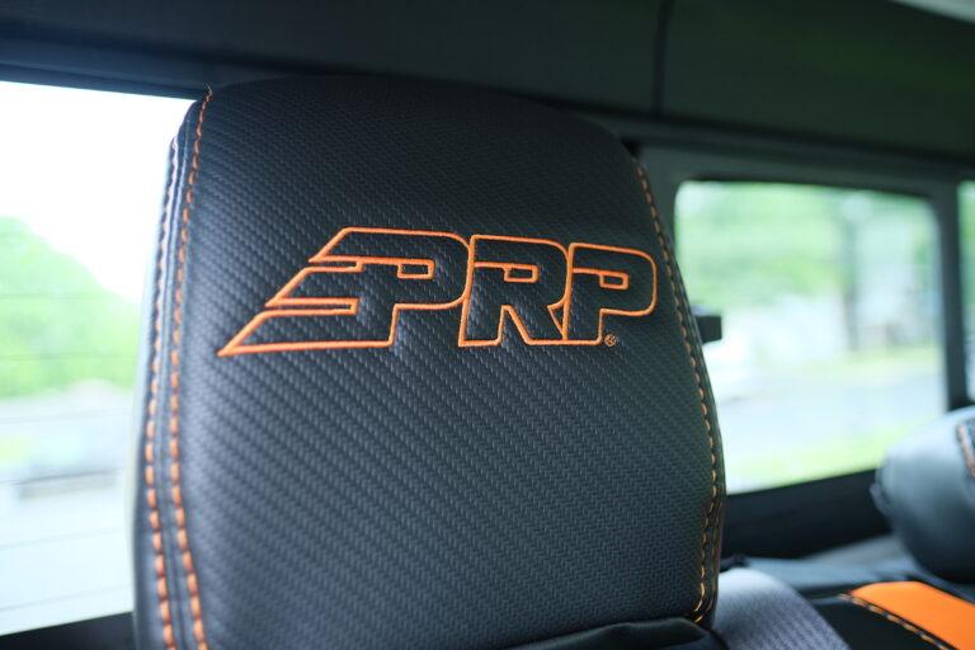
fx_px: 650
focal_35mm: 24
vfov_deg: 53.1
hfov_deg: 73.7
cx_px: 488
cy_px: 325
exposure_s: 1/20
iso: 500
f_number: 1.8
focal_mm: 16
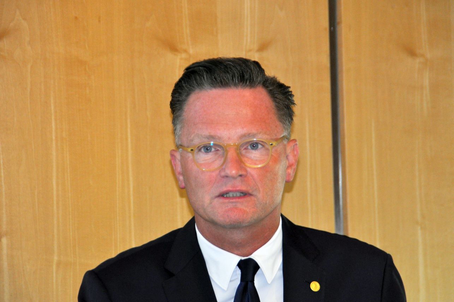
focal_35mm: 225
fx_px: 2834
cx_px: 227
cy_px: 151
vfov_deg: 6.1
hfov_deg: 9.2
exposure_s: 1/100
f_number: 6.3
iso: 800
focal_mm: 150
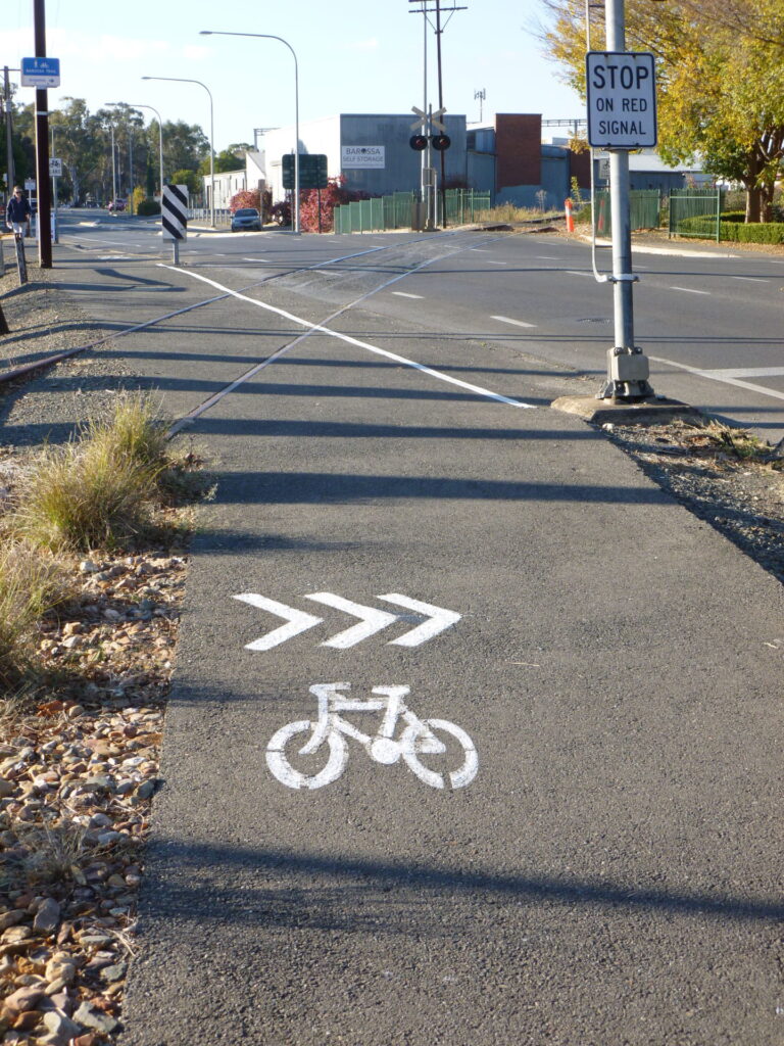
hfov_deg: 29.1
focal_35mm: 50
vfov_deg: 38.2
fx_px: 1510
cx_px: 392
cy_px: 523
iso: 100
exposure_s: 1/250
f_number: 3.9
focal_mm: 9
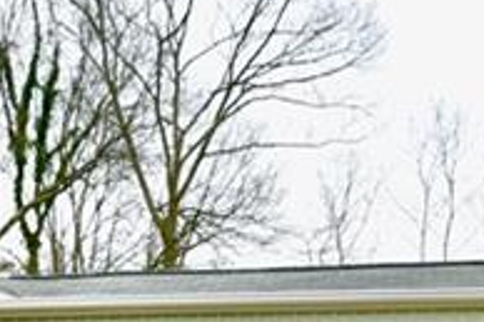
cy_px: 654
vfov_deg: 14.3
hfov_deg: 25.7
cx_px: 277
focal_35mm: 79
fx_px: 1061
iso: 100
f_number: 5.6
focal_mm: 10
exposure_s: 1/30
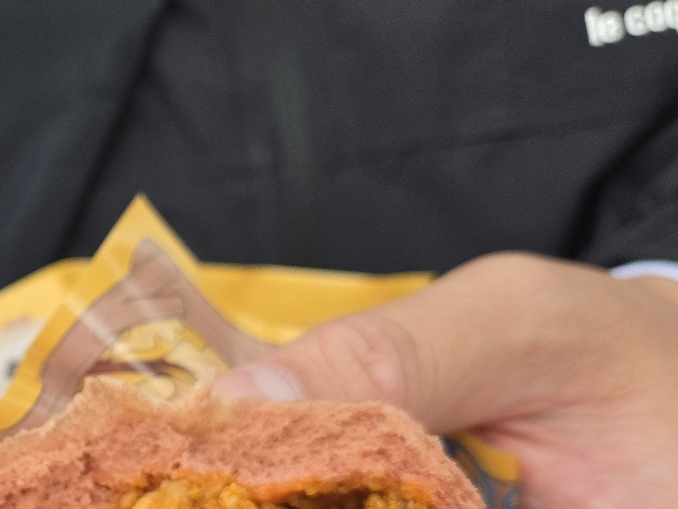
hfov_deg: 36.4
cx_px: 29
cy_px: 444
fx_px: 940
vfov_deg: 29.2
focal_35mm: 48
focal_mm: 5.4
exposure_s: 1/952
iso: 80
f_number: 1.8
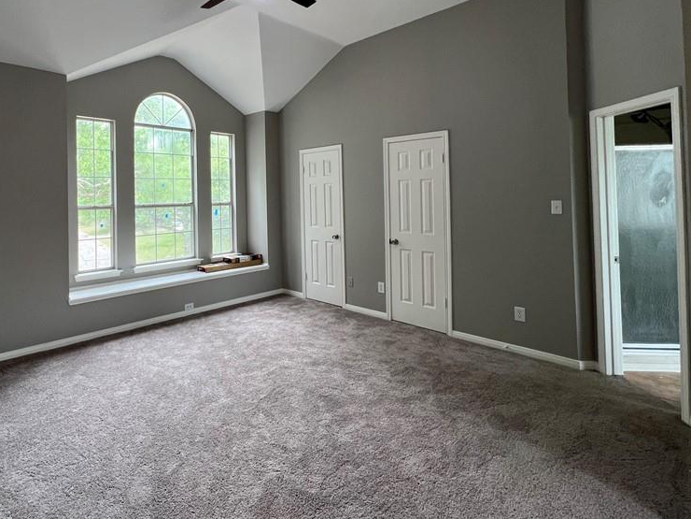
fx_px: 359
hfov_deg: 85.9
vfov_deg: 70.3
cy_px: 192
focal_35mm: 18
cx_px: 256
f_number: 1.8
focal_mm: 1.57
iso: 100
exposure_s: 1/120
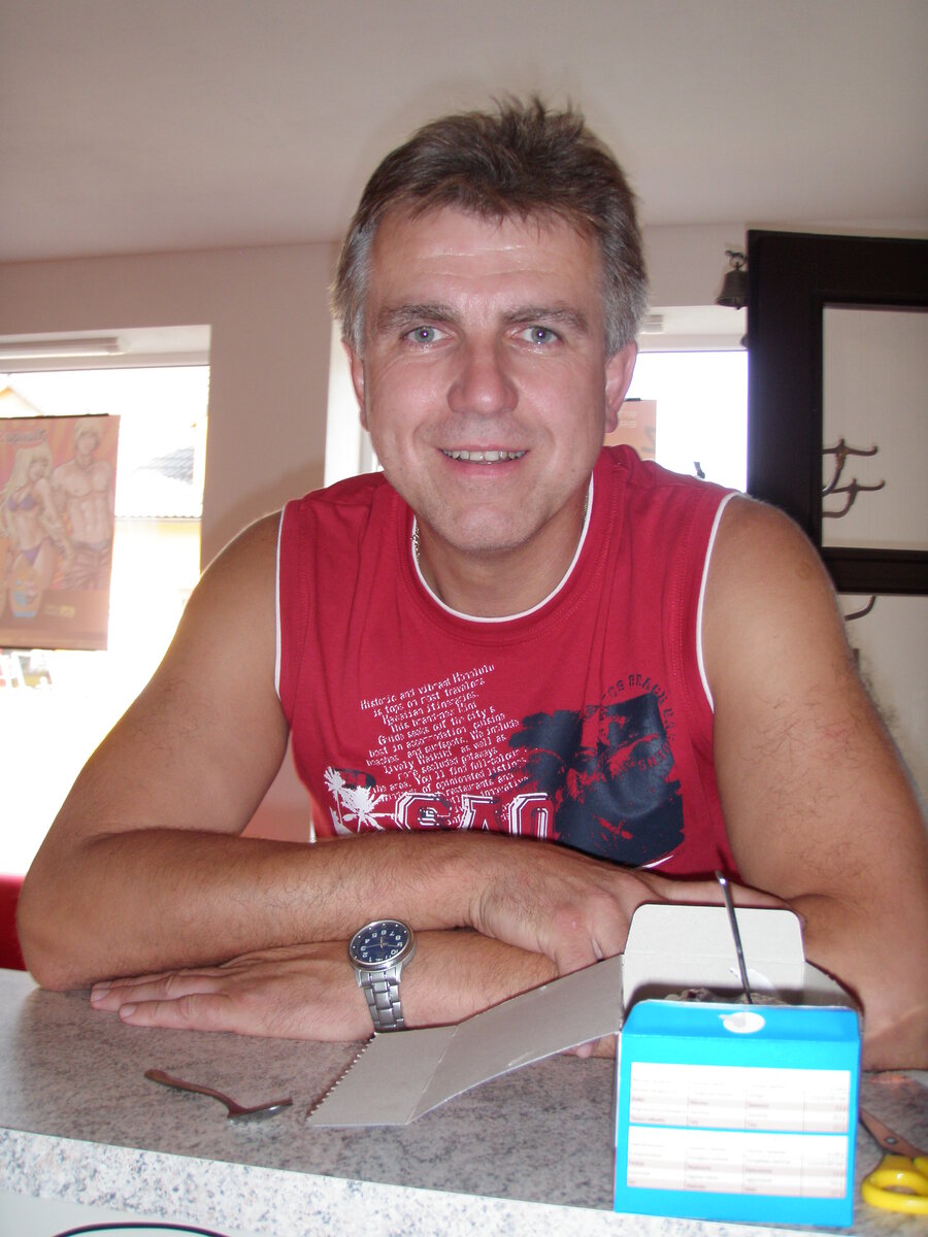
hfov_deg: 37.7
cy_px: 618
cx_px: 464
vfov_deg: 49.0
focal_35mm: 38
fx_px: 1358
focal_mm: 6.7
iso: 100
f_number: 3.5
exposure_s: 1/30
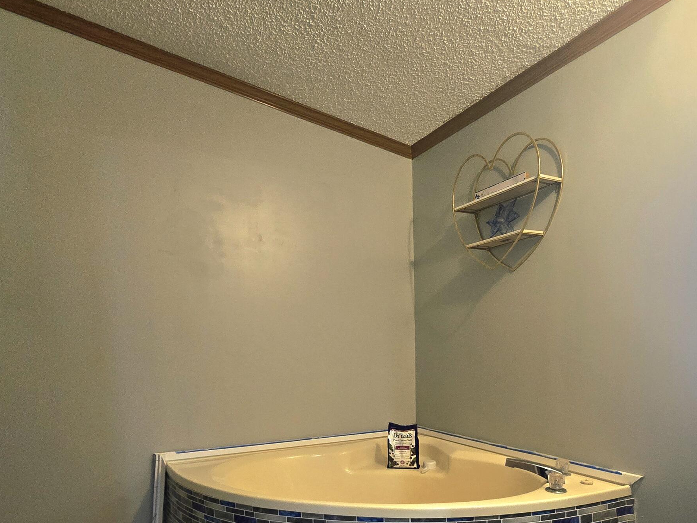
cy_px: 418
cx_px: 381
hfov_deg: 76.2
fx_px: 443
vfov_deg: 56.6
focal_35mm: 22
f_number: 2.2
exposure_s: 1/60.2
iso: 400
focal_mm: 2.2
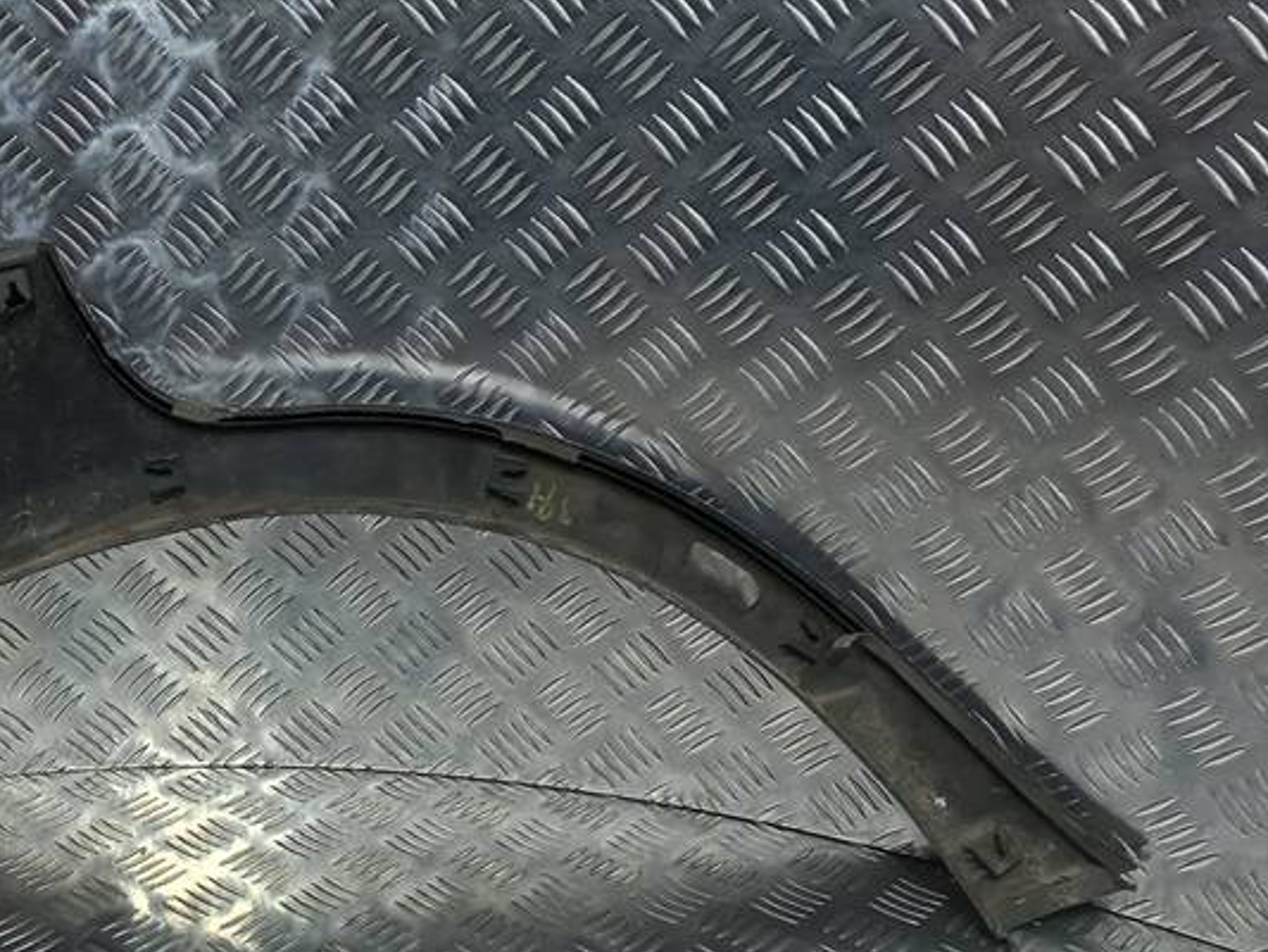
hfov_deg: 37.8
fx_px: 1759
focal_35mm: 48
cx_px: 207
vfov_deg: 30.2
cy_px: 552
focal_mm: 4.6
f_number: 1.8
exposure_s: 1/50
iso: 50
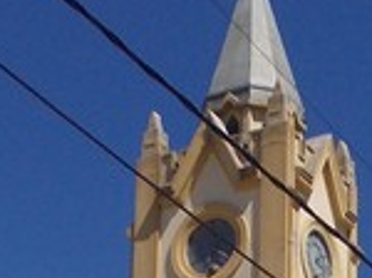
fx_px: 1534
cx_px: 303
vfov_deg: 9.6
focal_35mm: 143
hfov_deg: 13.7
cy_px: 576
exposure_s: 1/640
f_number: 5.4
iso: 80
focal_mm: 4
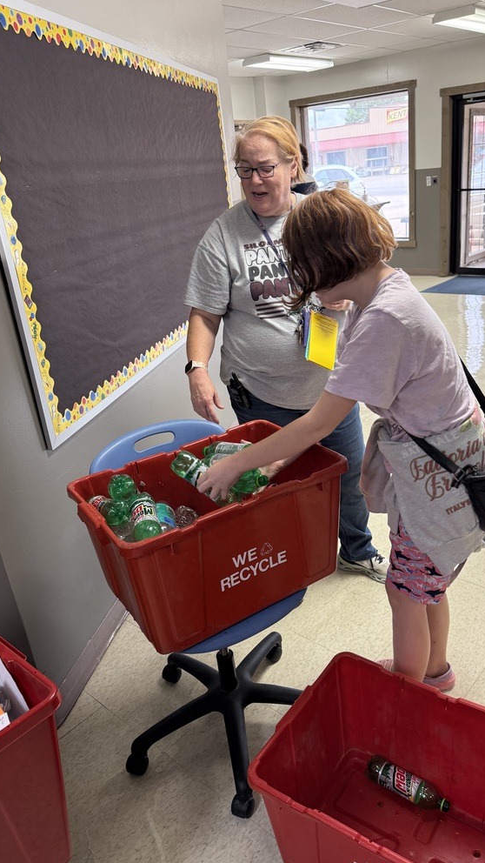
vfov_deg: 69.9
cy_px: 438
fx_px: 617
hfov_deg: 42.7
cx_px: 288
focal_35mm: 27
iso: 200
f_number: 1.78
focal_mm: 6.76
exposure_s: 1/144
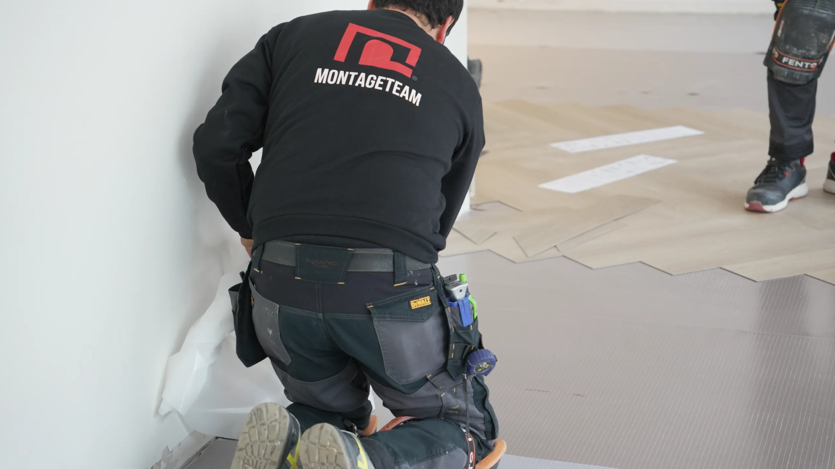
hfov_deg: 26.9
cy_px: 215
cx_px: 418
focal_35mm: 79
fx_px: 1749
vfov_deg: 15.3
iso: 800
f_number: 2.8
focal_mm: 50
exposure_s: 1/125
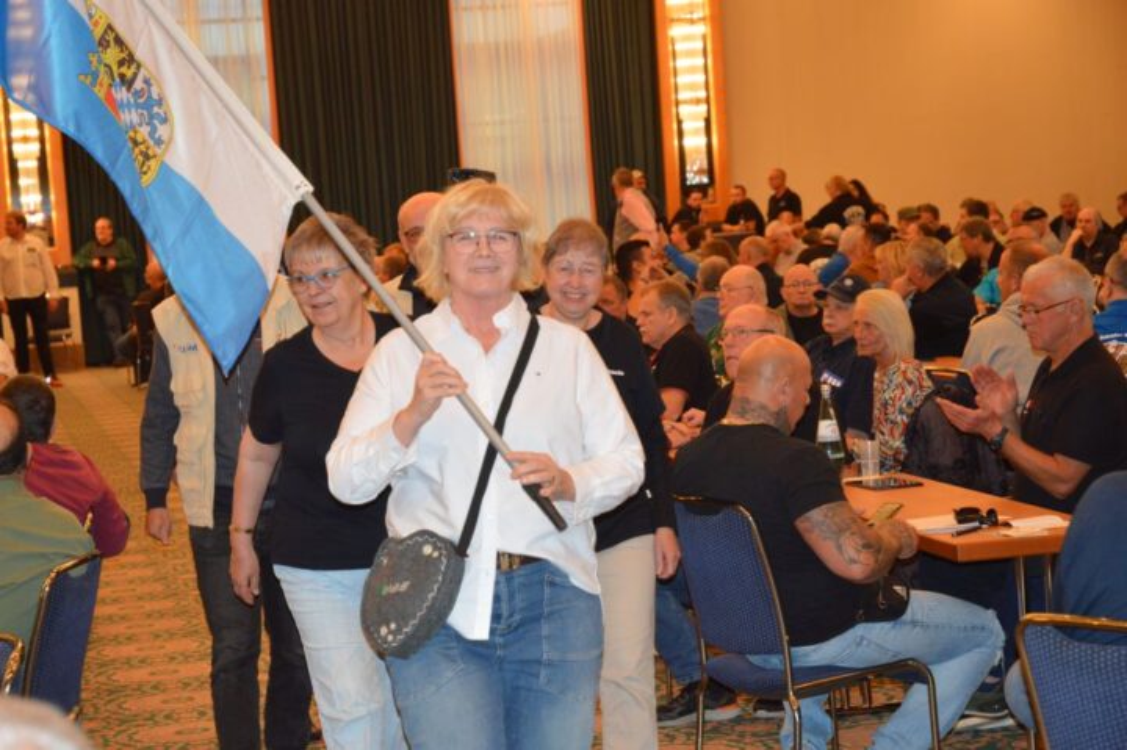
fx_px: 2909
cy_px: 375
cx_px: 564
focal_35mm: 93
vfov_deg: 14.7
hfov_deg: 21.9
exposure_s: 1/60
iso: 900
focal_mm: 62
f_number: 4.5
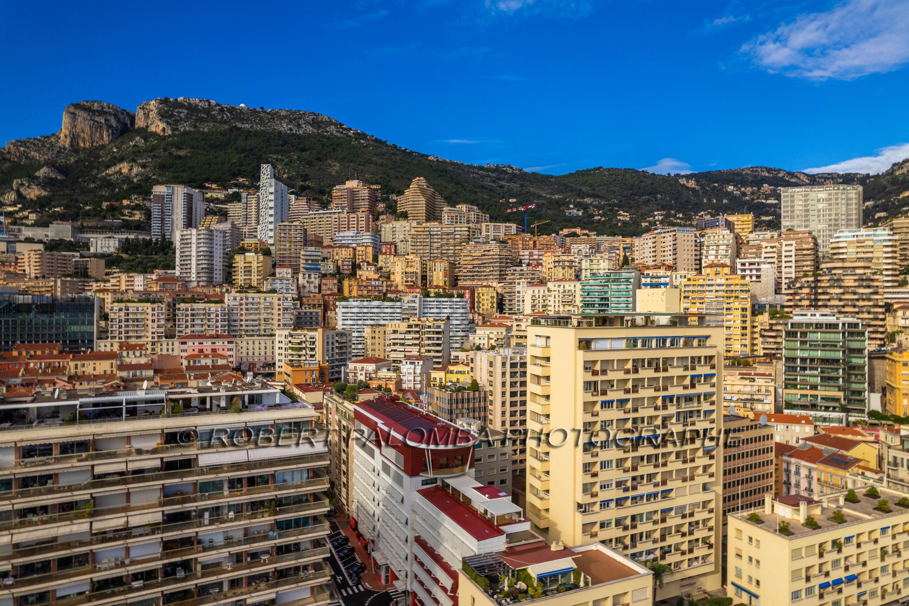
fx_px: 555
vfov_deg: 57.2
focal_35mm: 22
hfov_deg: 78.6
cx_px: 454
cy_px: 303
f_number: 2.8
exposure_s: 1/100
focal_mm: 8.4
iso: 200
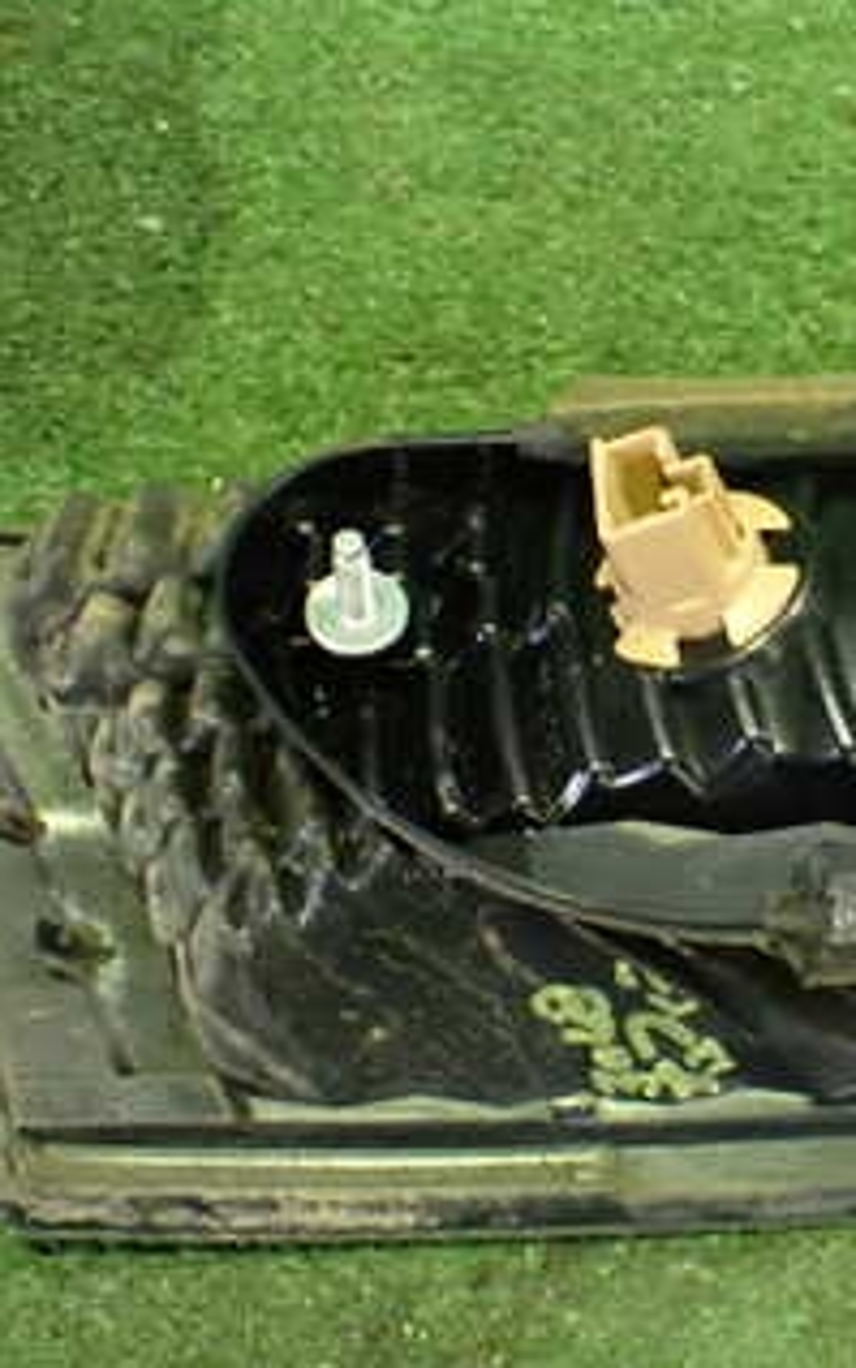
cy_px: 654
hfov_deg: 21.1
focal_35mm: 60
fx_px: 2238
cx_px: 804
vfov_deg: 34.0
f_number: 2.3
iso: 1000
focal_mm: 5.4
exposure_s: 1/30
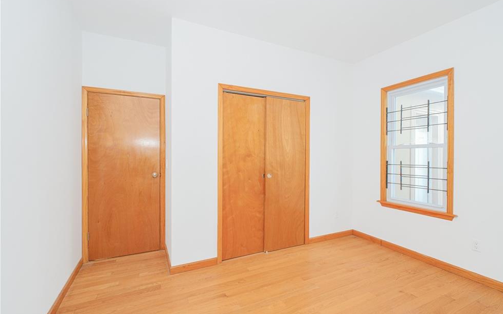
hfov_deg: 97.8
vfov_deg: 71.2
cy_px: 160
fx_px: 219
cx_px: 263
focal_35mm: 16
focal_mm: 10
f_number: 8
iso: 1250
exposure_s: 1/60
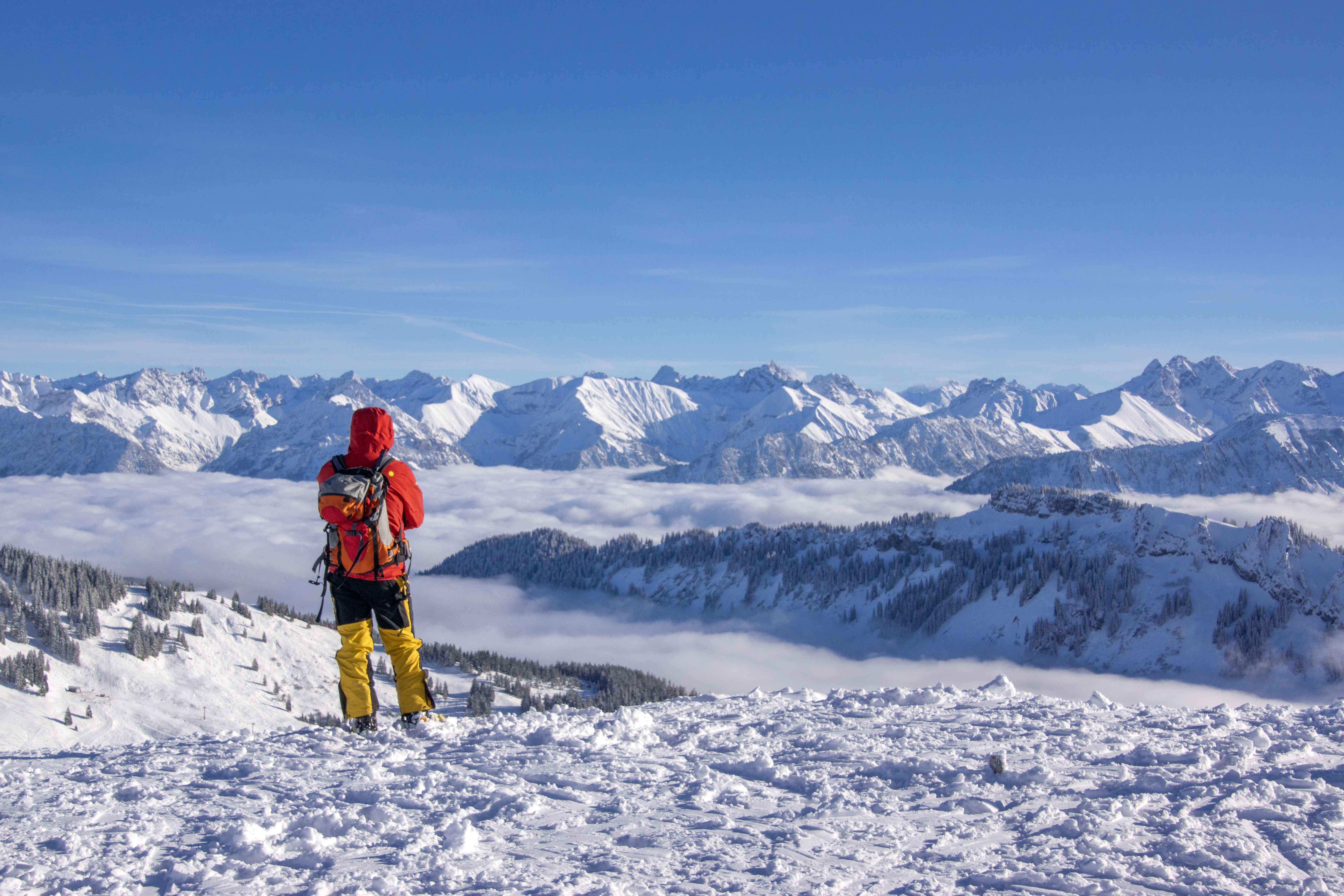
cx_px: 672
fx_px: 1680
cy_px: 448
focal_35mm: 45
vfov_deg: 29.9
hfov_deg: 43.6
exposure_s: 1/800
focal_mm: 30
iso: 200
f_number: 13
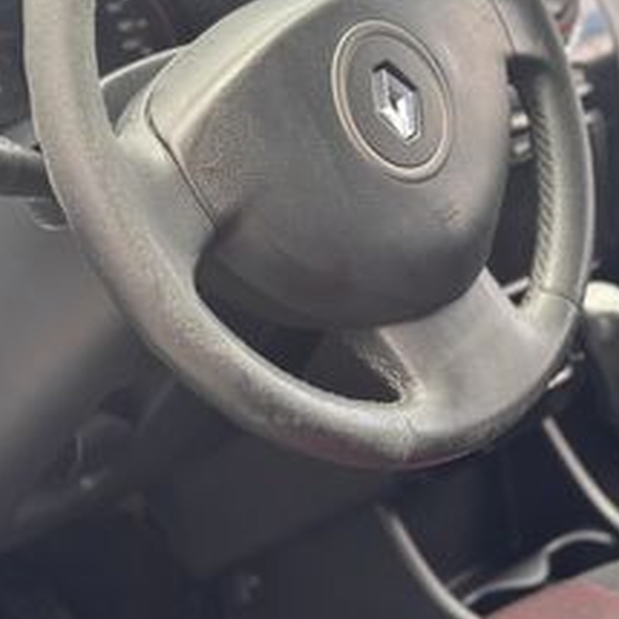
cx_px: 297
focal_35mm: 93
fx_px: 1881
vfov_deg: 18.5
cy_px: 118
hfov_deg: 18.7
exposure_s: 1/172
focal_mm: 6.76
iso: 64
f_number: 1.78
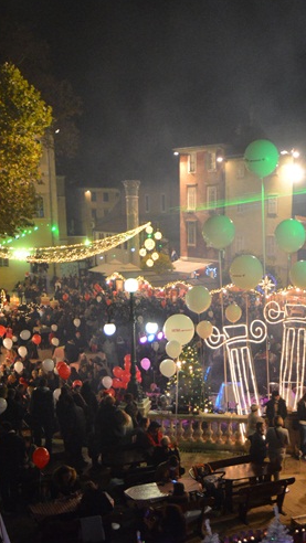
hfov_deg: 25.8
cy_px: 411
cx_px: 214
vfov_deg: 43.1
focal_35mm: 46
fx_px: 663
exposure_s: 1/80
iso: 4000
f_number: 3.5
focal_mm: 24
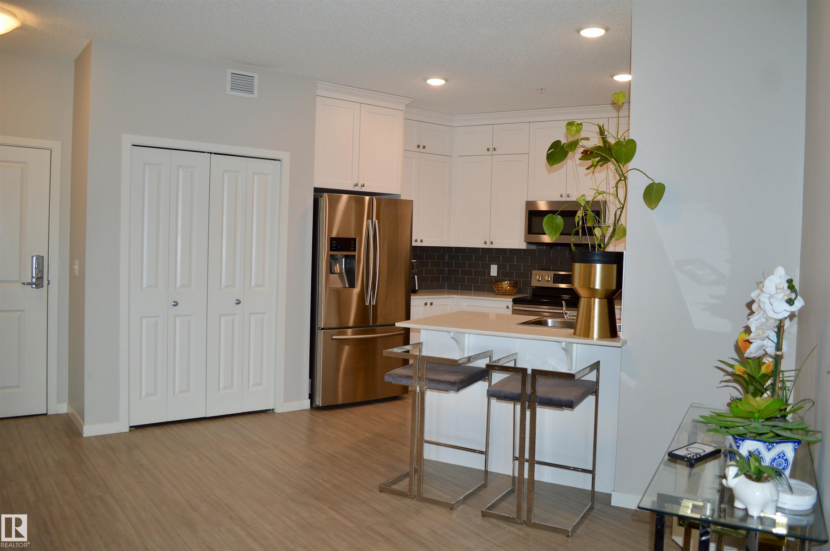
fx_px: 622
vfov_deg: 47.8
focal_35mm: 27
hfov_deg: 67.4
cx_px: 415
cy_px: 276
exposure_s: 1/60
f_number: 3.5
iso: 400
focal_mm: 18
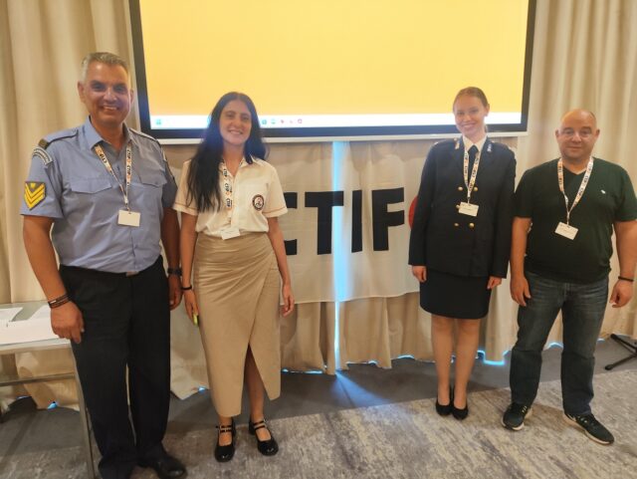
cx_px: 318
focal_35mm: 24
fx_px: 442
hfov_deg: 71.6
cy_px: 240
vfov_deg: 56.9
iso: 284
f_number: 1.8
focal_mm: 4.68
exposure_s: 1/25
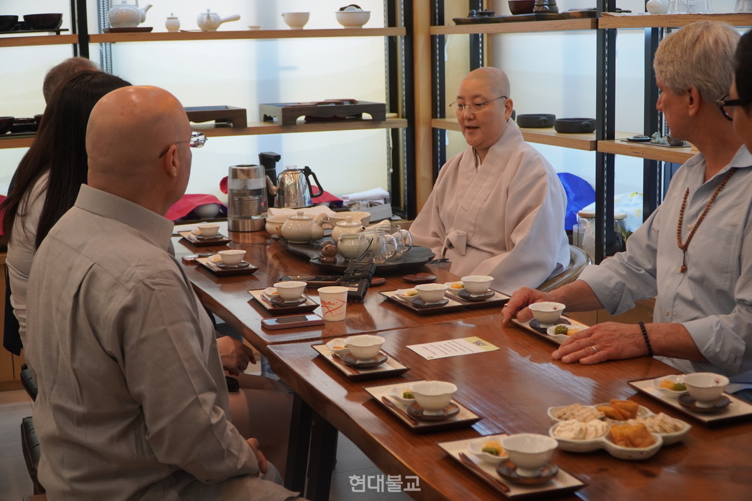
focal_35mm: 48
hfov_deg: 41.1
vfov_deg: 28.1
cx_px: 376
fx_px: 1002
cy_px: 250
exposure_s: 1/160
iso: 640
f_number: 4
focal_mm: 32
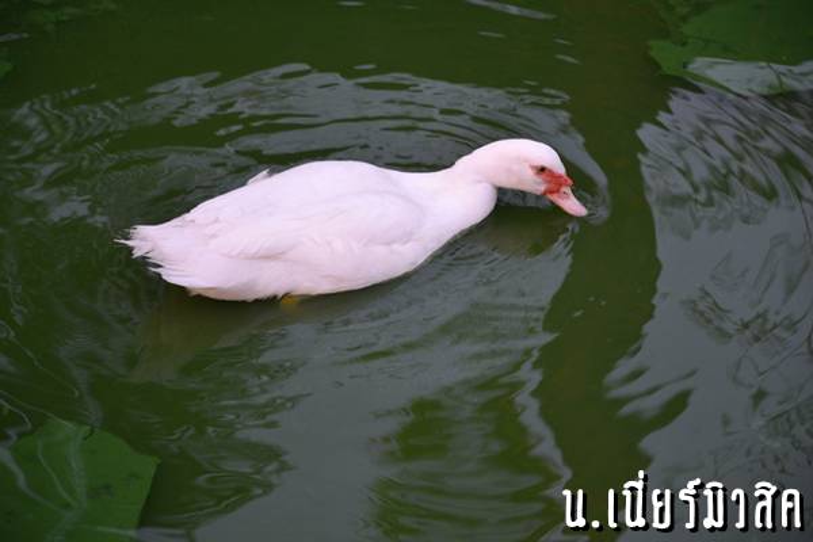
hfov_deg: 13.0
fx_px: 3557
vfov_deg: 8.7
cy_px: 271
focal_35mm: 158
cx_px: 406
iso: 500
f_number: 5.6
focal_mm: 105
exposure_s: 1/60
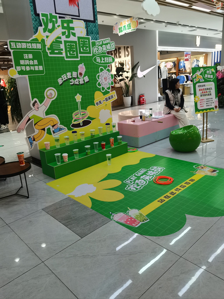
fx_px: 233
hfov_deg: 51.4
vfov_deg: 65.3
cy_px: 150
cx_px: 112
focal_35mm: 27
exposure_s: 1/50
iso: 125
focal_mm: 4.94
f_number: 1.9
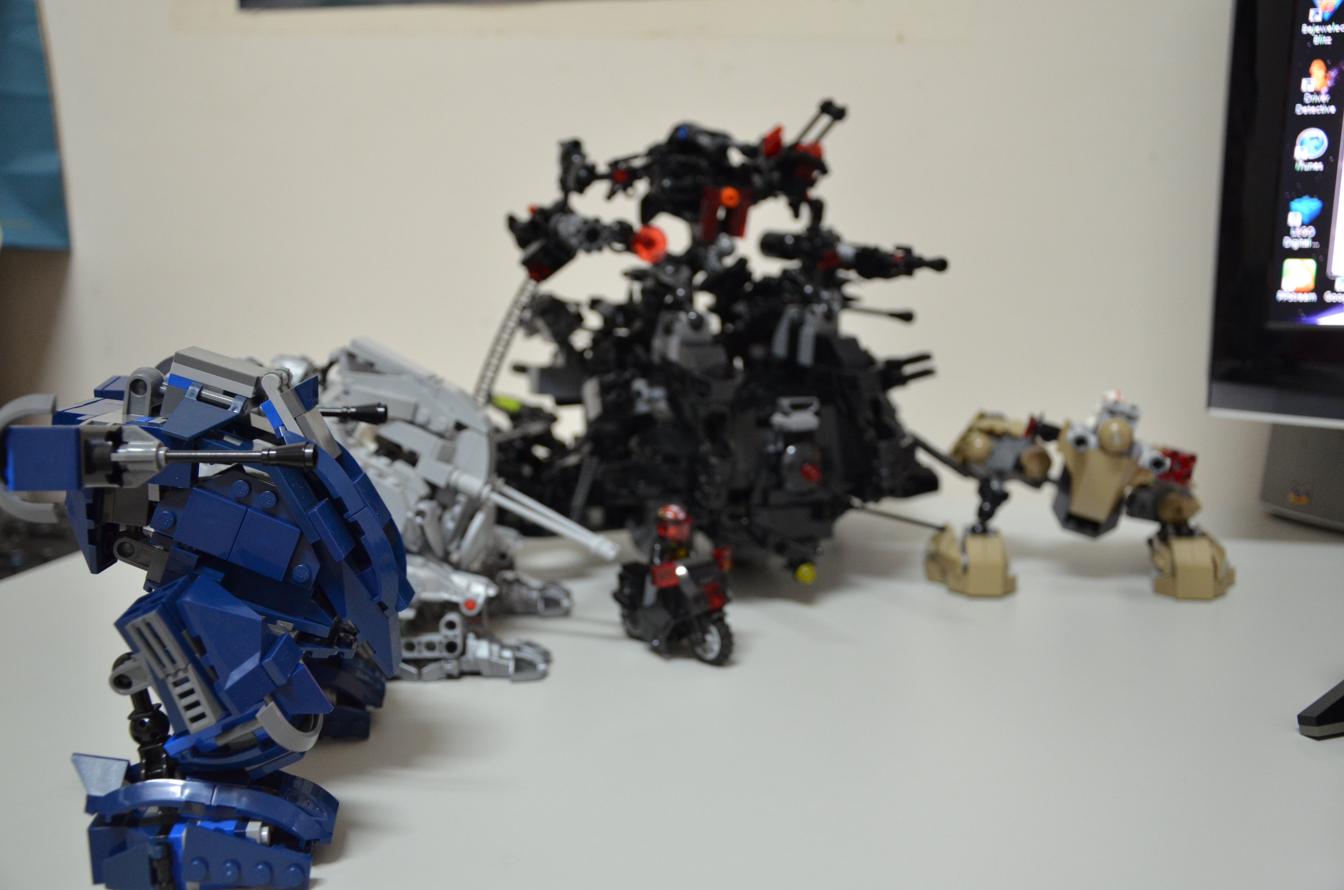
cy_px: 445
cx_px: 672
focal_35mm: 36
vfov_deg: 36.7
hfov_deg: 53.2
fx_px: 1341
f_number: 3.8
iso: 1100
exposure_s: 1/30
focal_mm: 24
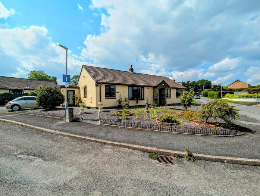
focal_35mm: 16
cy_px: 98
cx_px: 130
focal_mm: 2.35
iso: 50
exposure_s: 1/1256
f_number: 2.2
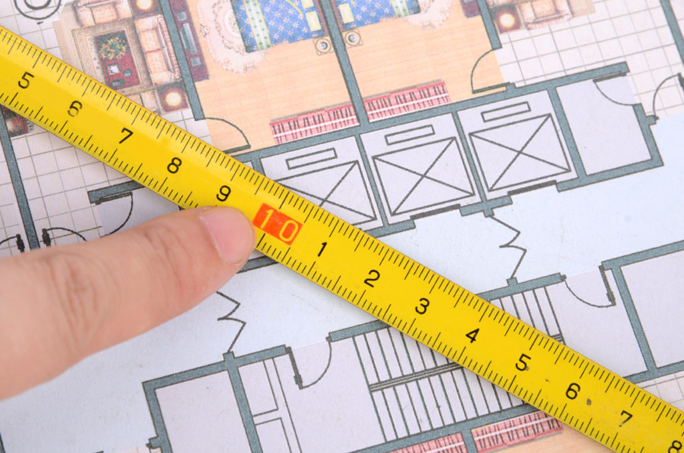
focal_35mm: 128
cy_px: 226
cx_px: 342
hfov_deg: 16.1
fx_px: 2417
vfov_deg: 10.7
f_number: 13
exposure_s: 1/125
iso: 100
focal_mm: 85
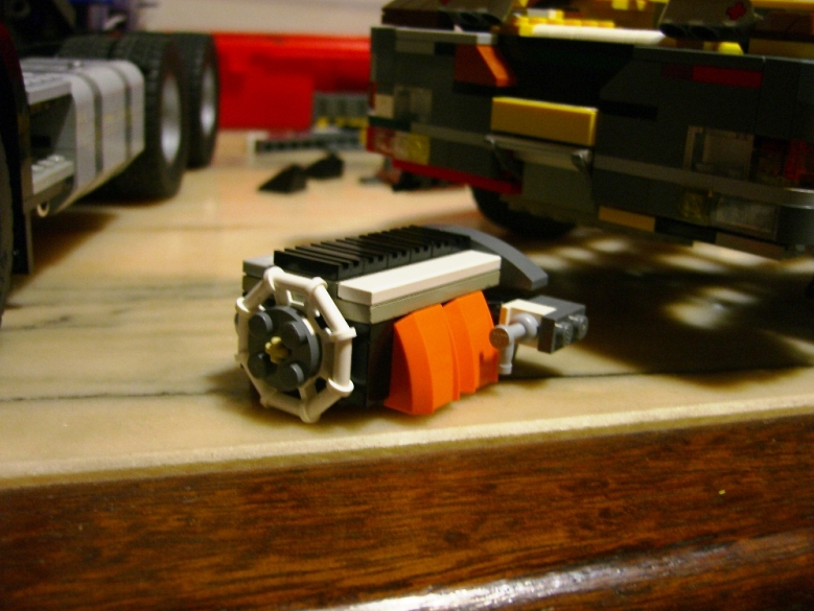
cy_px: 310
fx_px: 918
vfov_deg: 36.8
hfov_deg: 47.8
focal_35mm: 39
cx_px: 401
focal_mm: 7.9
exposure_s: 1/8
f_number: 2.8
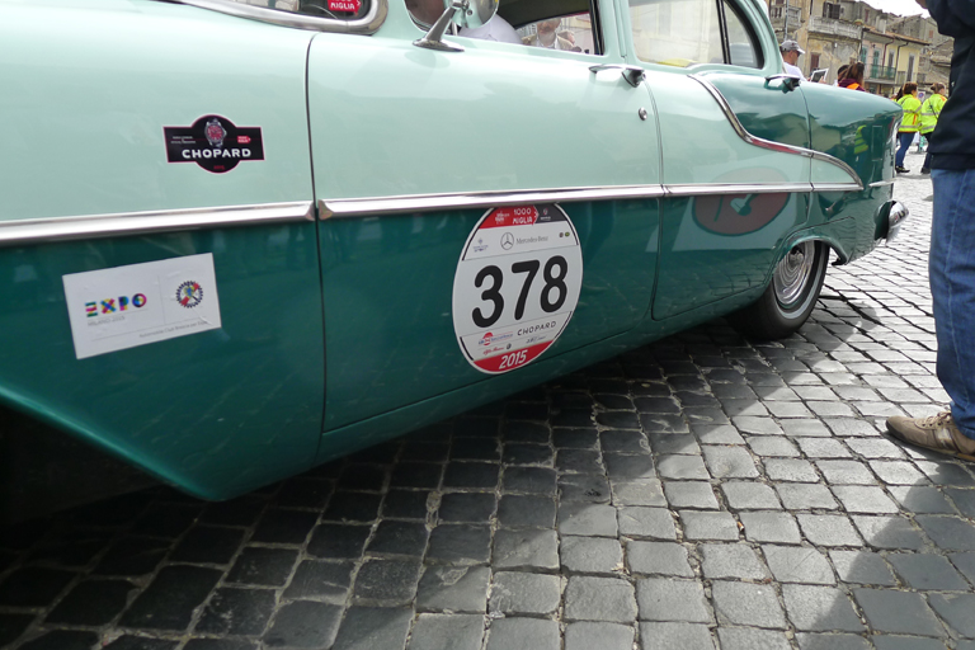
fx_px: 704
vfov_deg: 49.5
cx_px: 503
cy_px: 291
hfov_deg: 69.4
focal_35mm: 26
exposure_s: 1/500
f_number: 2.8
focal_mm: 5.1
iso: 125
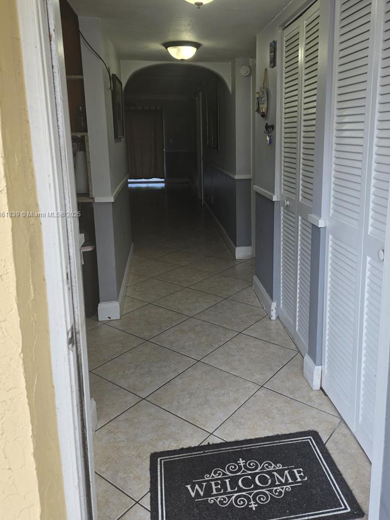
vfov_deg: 63.0
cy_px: 215
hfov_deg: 49.6
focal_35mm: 28
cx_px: 222
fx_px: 421
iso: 32
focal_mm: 5.4
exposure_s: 1/120
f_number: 1.8
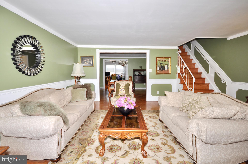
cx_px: 124
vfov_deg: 77.1
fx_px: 103
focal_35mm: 15
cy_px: 82
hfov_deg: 100.5
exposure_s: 1/60
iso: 100
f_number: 4
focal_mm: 10
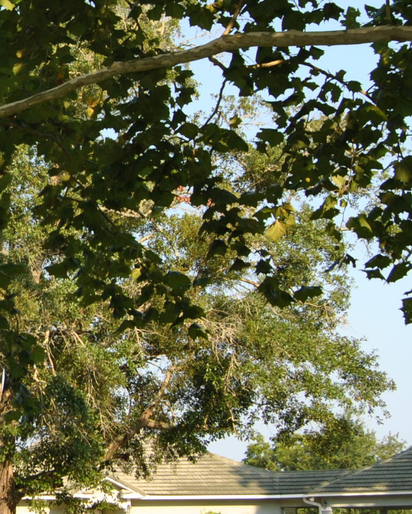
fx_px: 1630
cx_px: -187
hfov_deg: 13.6
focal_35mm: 107
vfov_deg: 17.9
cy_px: 220
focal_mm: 24
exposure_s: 1/200
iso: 100
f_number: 6.3
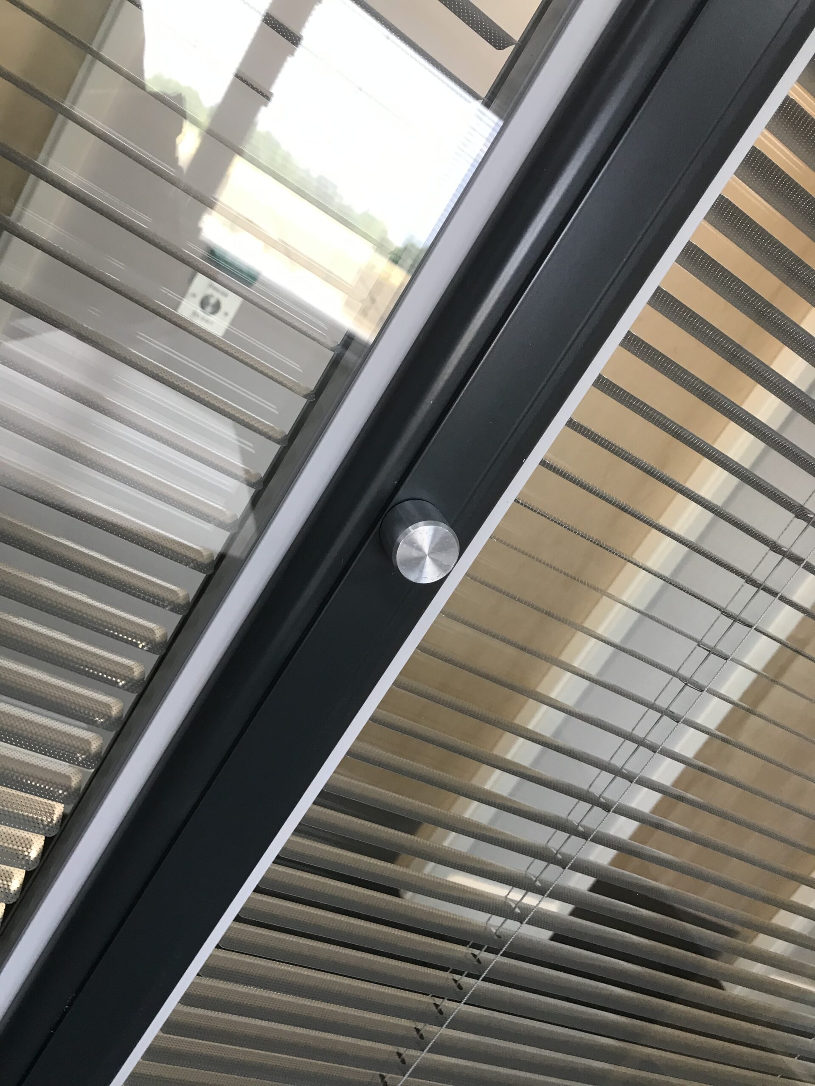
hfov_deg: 49.7
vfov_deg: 63.4
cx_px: 408
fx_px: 879
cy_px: 543
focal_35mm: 28
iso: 25
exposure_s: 1/33
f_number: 1.8
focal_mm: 3.99
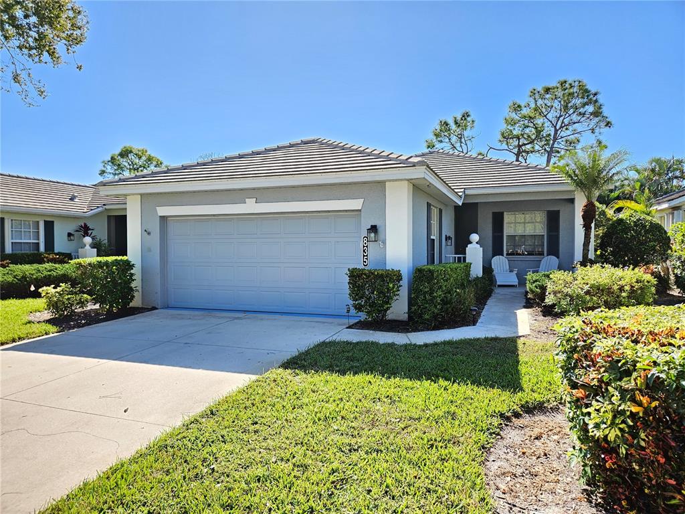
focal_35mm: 23
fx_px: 455
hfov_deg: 73.9
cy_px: 257
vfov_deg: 58.9
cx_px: 342
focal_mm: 5.4
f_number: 1.8
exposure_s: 1/304
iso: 25
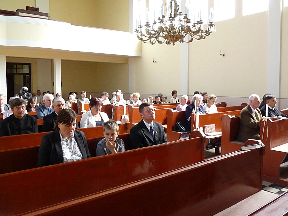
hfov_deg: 55.4
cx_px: 144
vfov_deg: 42.9
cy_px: 108
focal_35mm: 33
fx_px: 275
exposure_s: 1/100
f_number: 4
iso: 800
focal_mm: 5.9
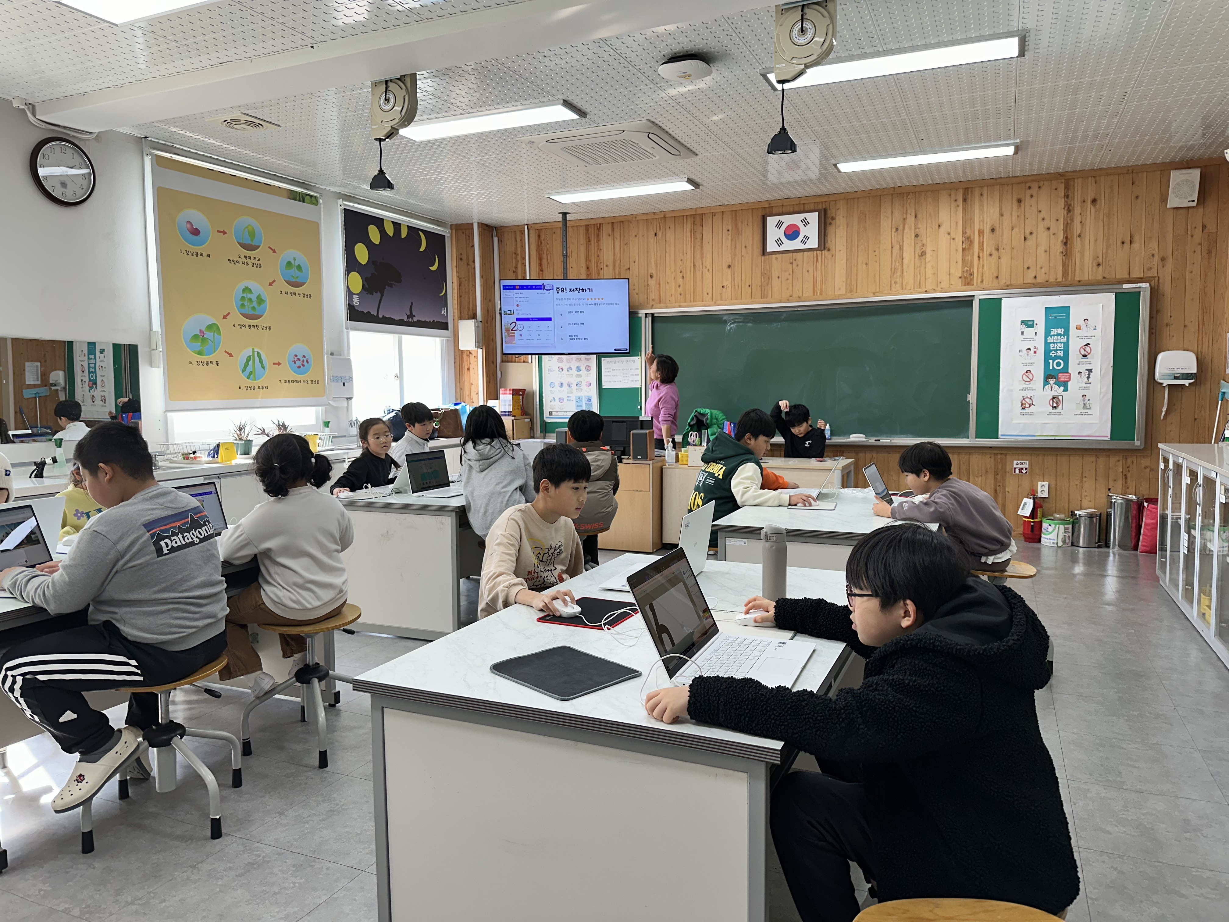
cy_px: 461
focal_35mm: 24
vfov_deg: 56.8
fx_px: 852
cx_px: 614
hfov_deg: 71.6
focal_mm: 6.86
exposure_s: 1/120
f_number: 1.78
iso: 64
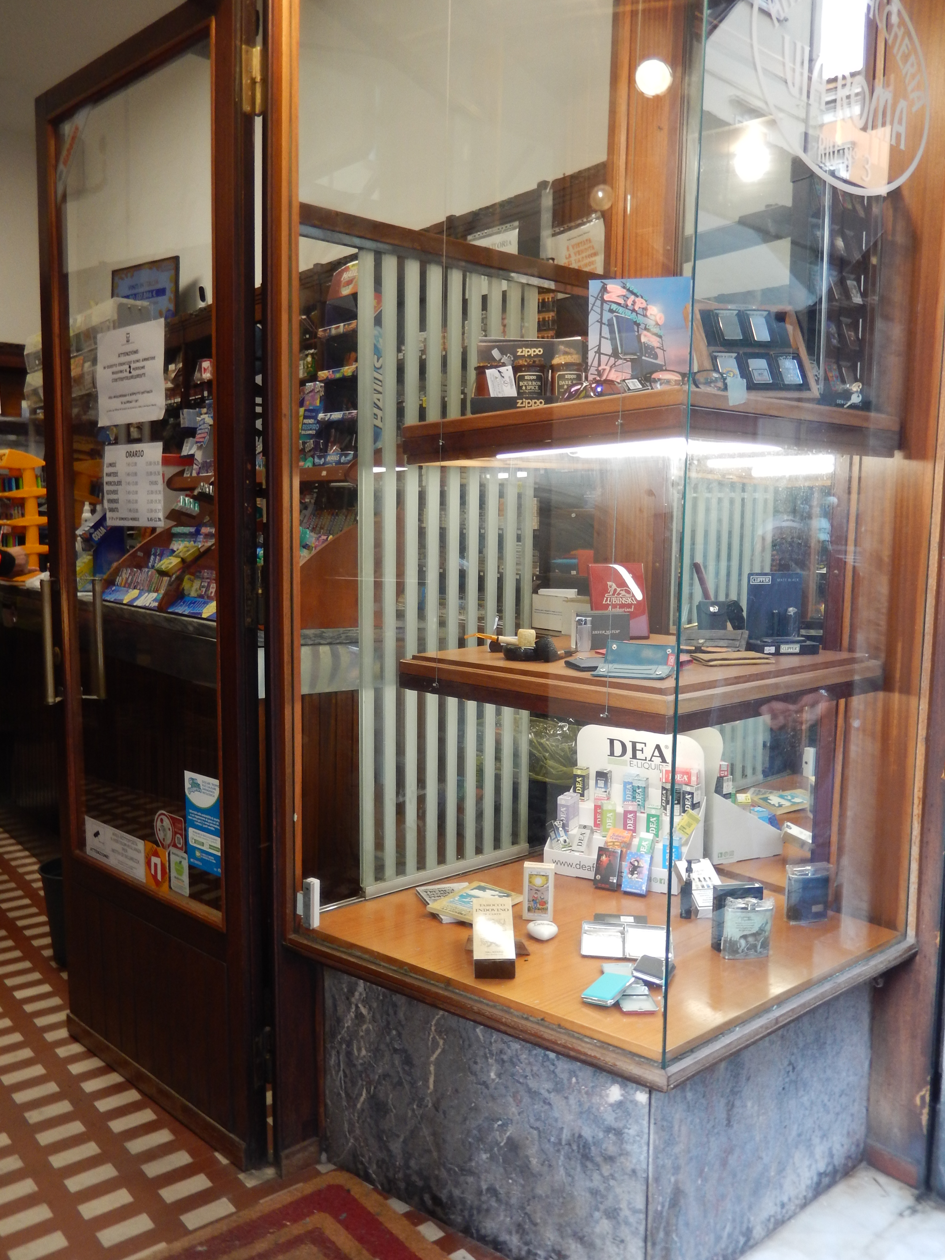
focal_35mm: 28
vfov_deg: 63.4
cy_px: 653
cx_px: 443
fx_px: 1019
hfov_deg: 49.7
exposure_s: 1/30
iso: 180
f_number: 3.4
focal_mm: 4.5
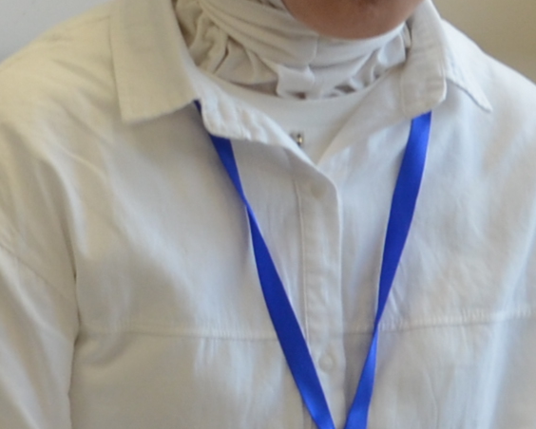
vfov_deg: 3.4
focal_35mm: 460
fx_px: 7302
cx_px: -1150
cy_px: 160
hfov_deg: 4.1
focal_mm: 50
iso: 400
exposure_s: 1/80
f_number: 5
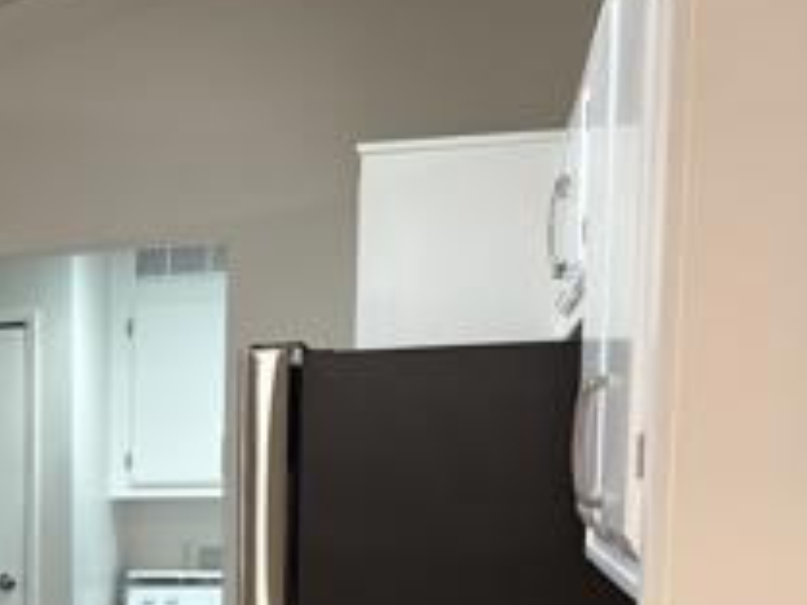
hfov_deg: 24.0
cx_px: -163
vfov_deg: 19.1
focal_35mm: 74
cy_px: 659
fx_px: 1725
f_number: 1.78
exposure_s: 1/60
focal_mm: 6.76
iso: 250
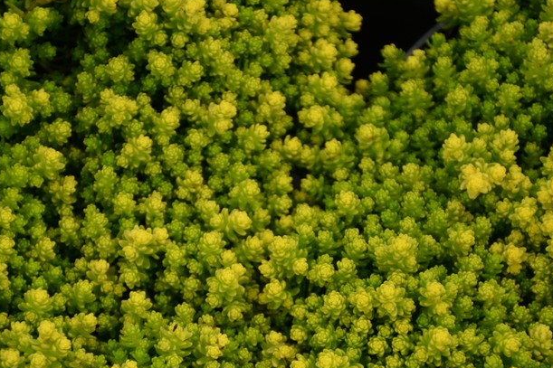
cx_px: 239
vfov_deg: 7.8
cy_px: 299
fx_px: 2703
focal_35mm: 176
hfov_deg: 11.7
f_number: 5
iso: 1250
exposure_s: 1/30
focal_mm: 70
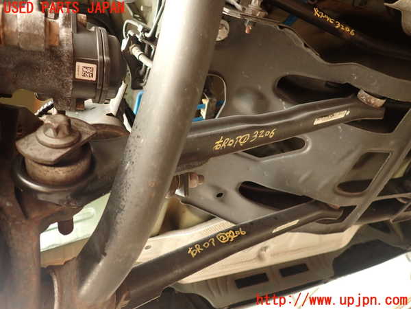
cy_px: 154
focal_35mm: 25
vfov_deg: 54.9
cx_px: 206
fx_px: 297
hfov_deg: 69.4
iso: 200
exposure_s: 1/60
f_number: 2
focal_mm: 4.5
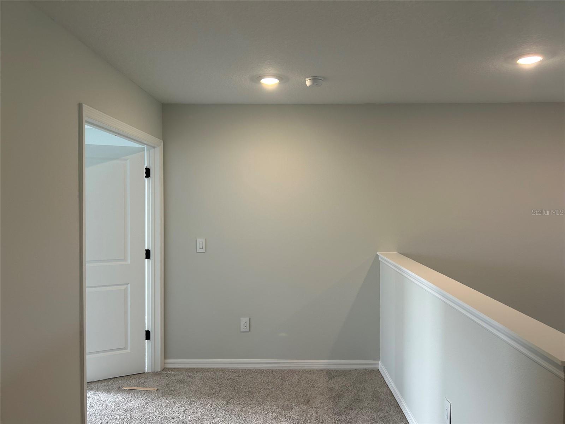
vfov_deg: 53.1
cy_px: 212
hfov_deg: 67.3
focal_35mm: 26
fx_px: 424
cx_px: 282
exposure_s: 1/120
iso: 64
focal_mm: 5.7
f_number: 1.5
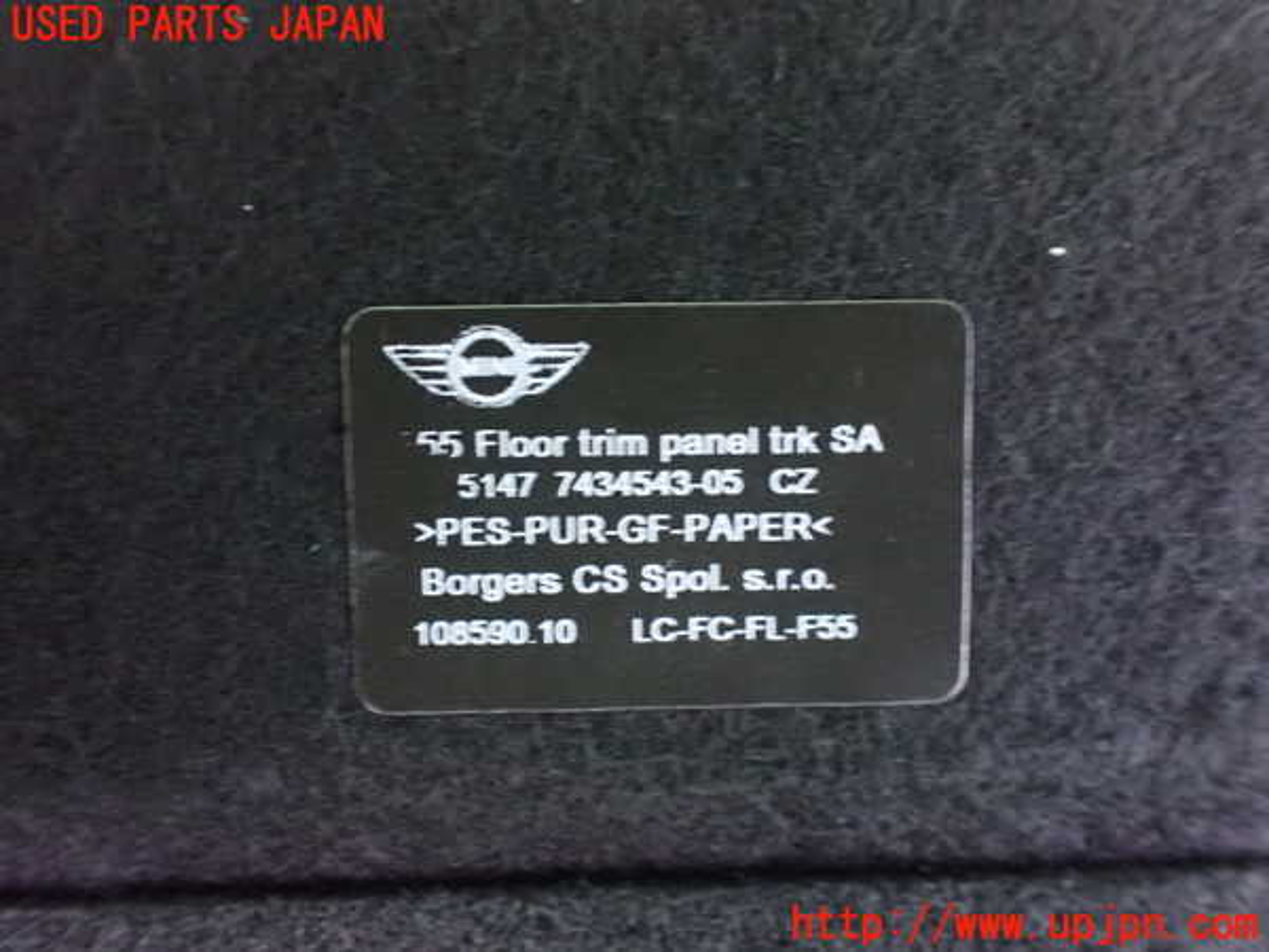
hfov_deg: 60.0
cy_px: 476
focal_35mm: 30
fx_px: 1100
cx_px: 634
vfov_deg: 46.8
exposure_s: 1/13
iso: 1600
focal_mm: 5.4
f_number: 2.3
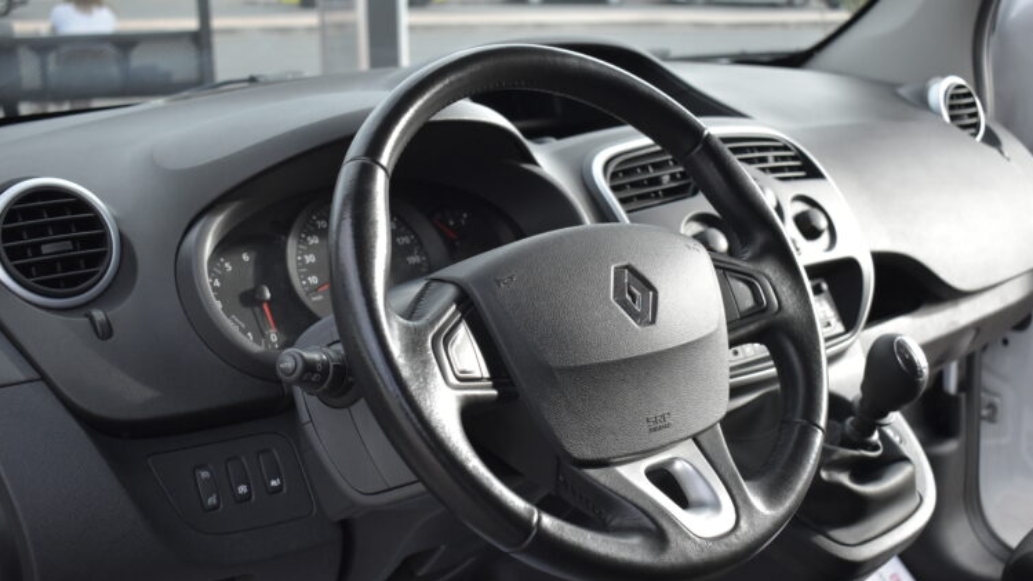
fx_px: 1192
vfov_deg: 27.3
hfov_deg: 46.8
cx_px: 506
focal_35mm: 44
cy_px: 332
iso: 1600
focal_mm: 27
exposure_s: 1/1600
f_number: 4
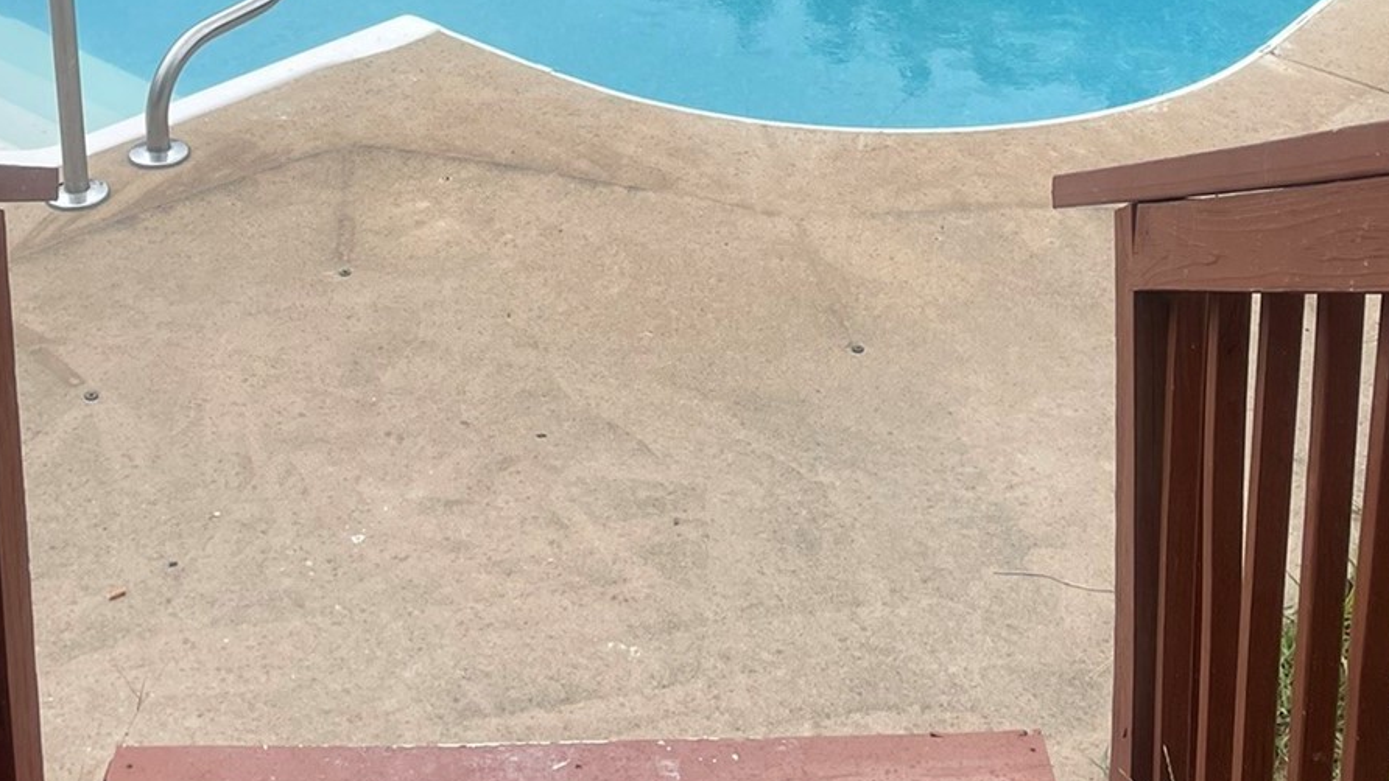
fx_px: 2247
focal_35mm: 61
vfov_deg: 18.5
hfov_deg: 34.3
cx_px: 665
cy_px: -193
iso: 32
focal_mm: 4.2
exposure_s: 1/1082
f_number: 1.6
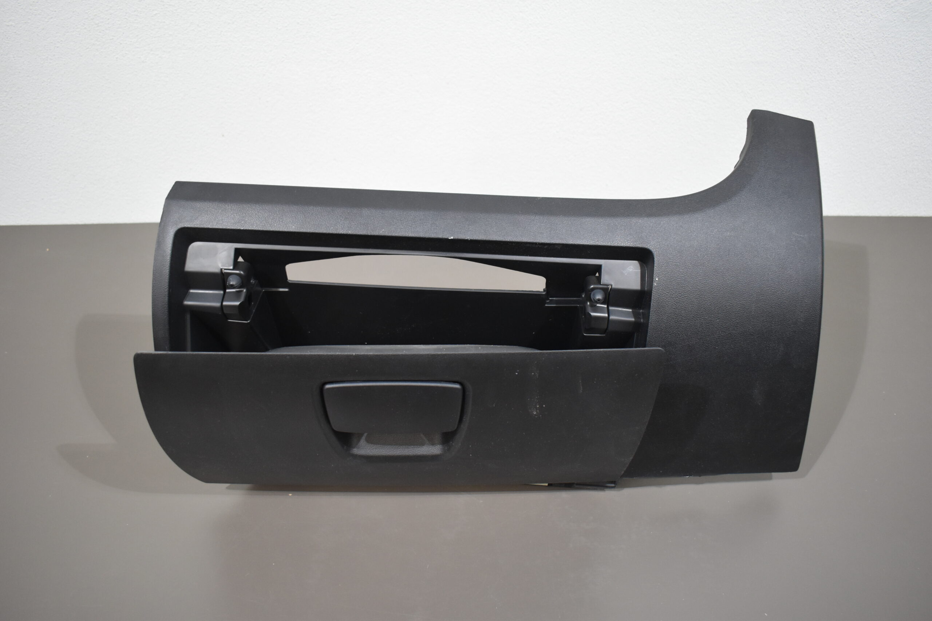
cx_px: 466
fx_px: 854
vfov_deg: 40.0
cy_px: 310
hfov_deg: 57.2
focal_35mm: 33
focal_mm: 22
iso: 1000
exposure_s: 1/125
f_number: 3.8
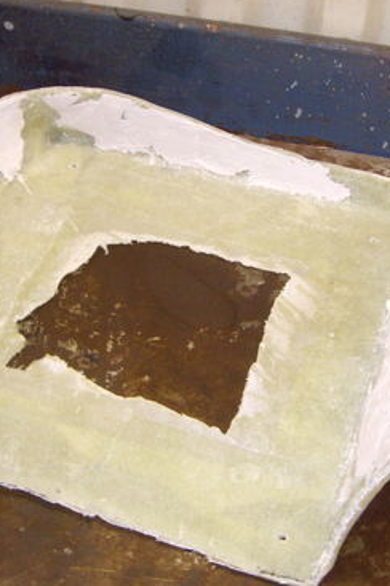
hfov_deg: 19.7
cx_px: 232
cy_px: 297
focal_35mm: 69
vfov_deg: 29.3
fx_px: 1123
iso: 200
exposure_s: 1/40
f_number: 2.7
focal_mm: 6.2
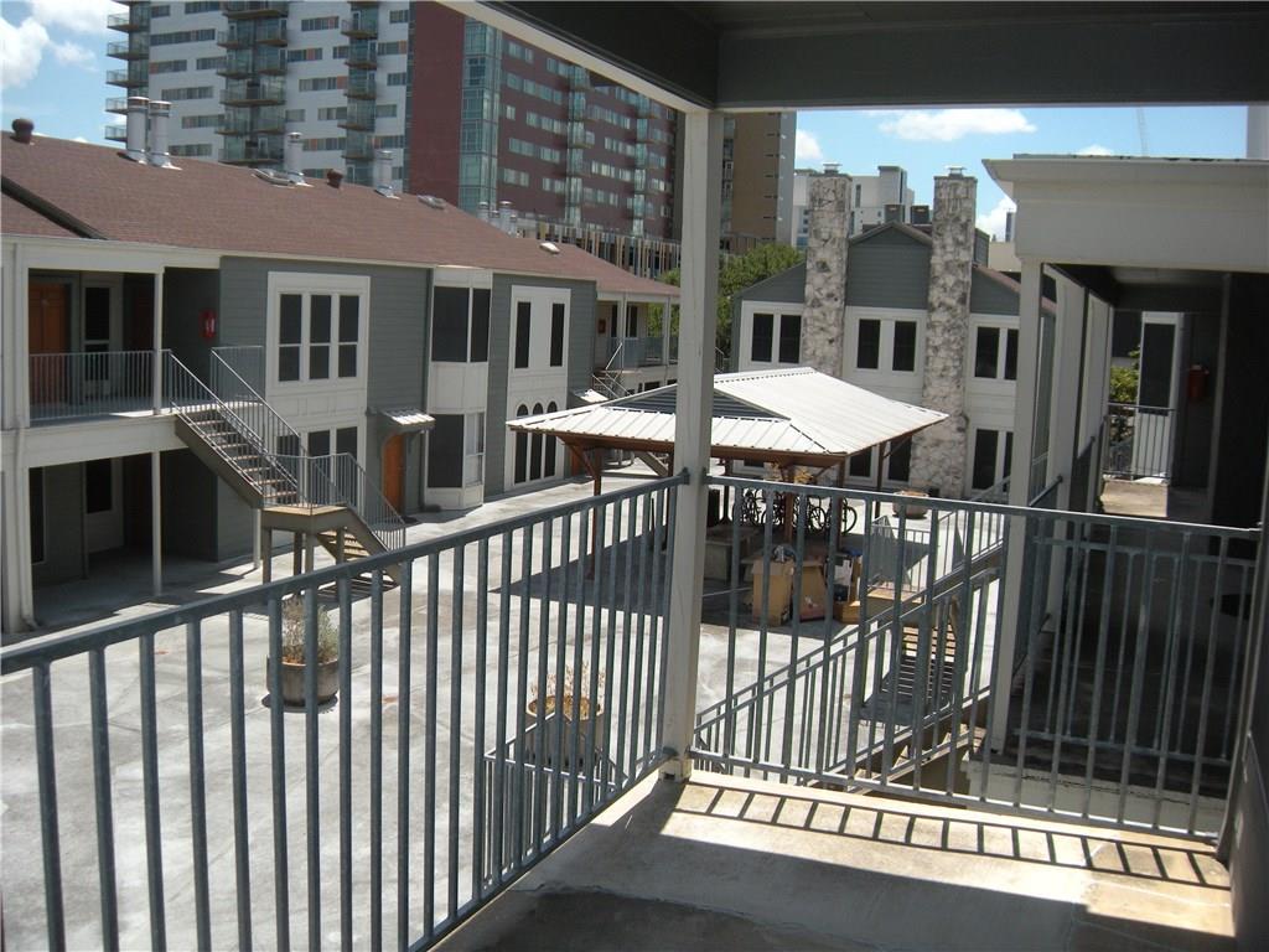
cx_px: 634
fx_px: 1283
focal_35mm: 35
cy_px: 476
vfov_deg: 40.7
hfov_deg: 52.6
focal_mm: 5.9
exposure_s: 1/882
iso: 89
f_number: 3.8
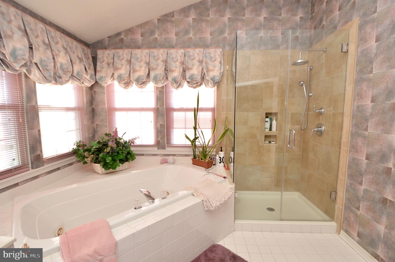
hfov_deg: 100.4
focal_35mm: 15
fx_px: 164
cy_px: 131
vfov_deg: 77.2
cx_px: 198
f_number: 4.5
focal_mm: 10
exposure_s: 1/80
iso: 400
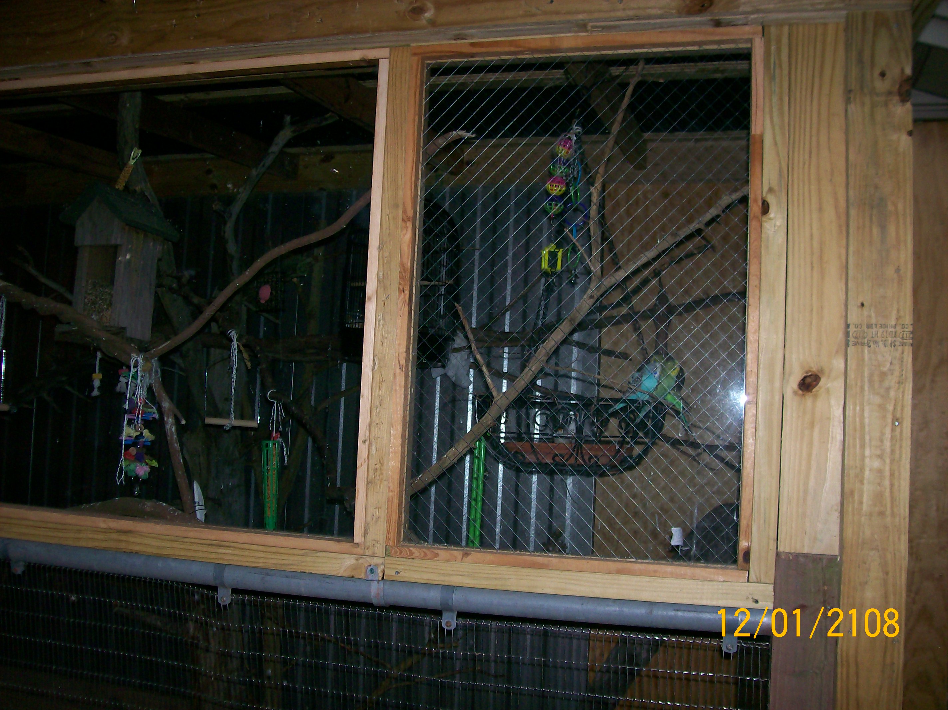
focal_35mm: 36
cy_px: 355
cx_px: 474
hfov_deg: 51.4
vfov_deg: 39.6
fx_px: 985
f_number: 2.7
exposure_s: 1/64
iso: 80
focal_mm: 6
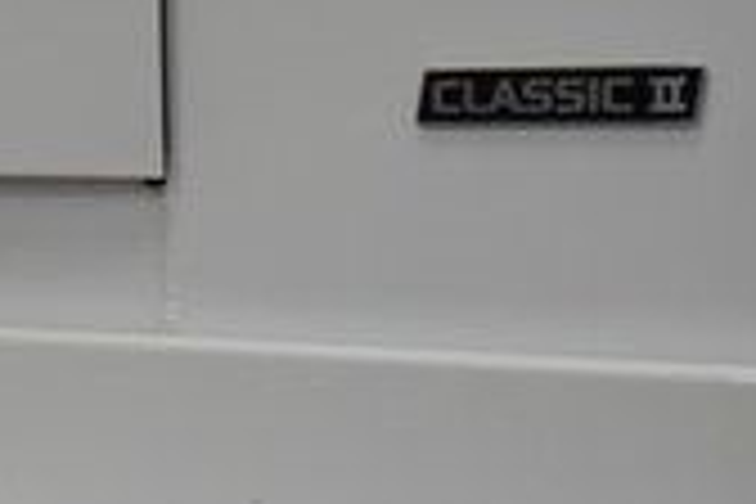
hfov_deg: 14.6
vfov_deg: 10.0
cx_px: -86
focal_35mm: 137
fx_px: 2877
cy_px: 380
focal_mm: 24
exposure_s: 1/60
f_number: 8
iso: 1000
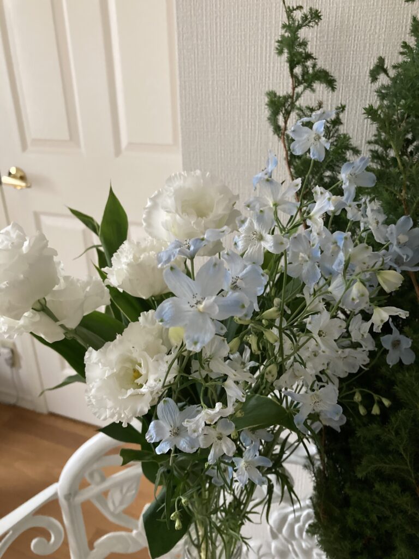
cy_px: 280
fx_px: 452
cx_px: 210
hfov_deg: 49.7
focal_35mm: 28
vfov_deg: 63.4
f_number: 1.8
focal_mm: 3.99
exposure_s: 1/30
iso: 640
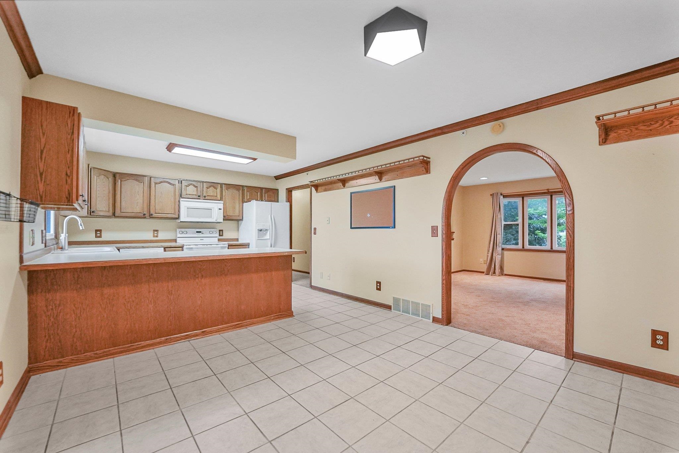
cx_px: 340
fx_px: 264
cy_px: 226
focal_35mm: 14
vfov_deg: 81.3
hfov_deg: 104.2
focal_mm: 14
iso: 2500
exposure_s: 1/320
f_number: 3.5
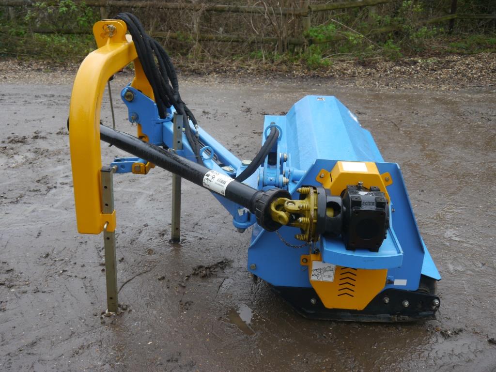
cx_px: 248
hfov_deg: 49.0
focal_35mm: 38
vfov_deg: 37.7
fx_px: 544
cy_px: 186
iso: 200
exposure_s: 1/60
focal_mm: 19
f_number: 4.2
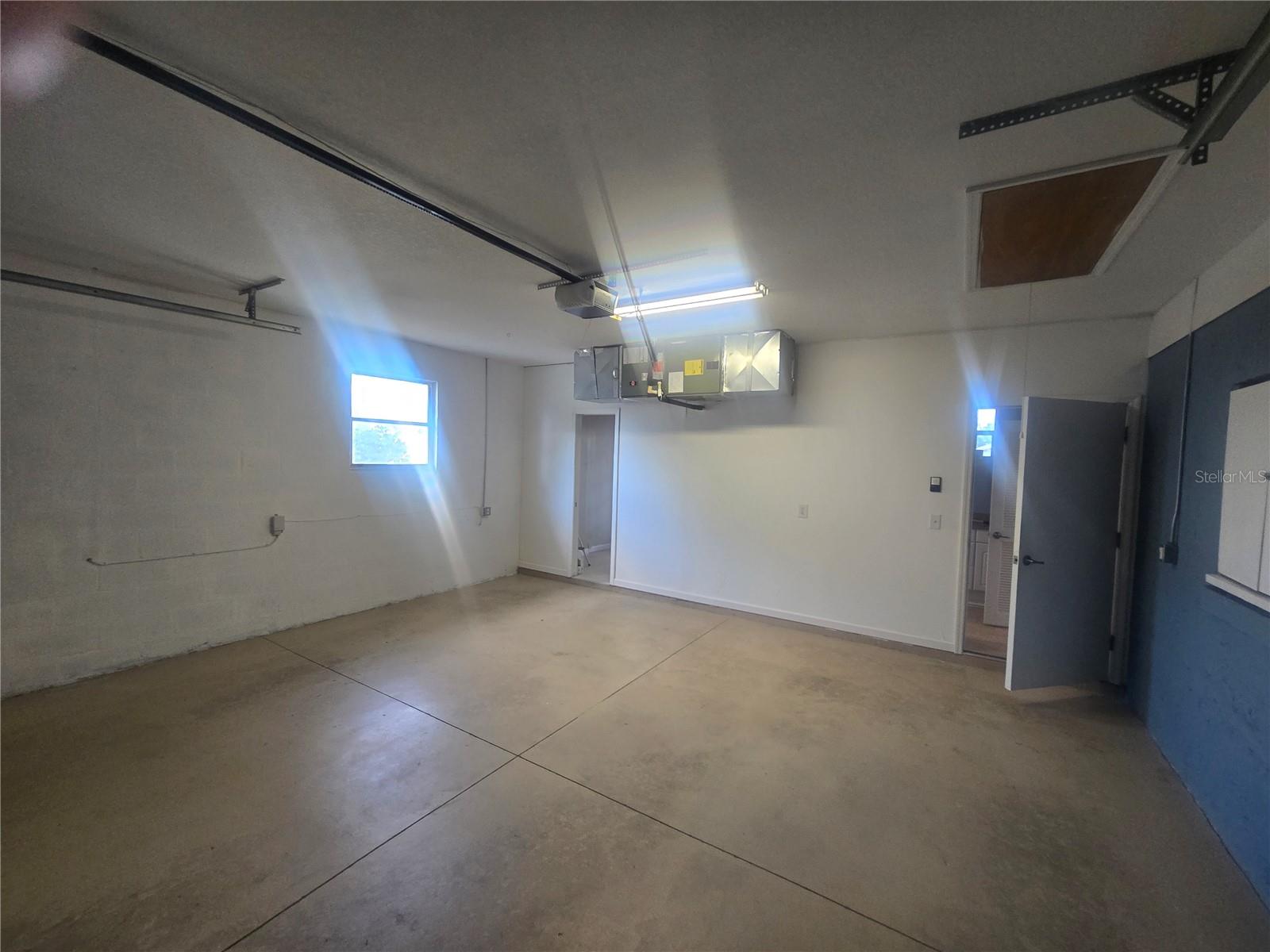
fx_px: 477
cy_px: 476
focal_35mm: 13
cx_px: 635
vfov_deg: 89.9
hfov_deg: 106.2
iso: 200
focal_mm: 2.2
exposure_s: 1/60
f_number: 2.2
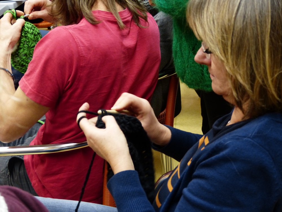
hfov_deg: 26.0
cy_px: 106
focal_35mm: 75
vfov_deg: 19.6
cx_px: 141
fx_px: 611
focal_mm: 13.5
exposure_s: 1/15
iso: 400
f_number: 2.8
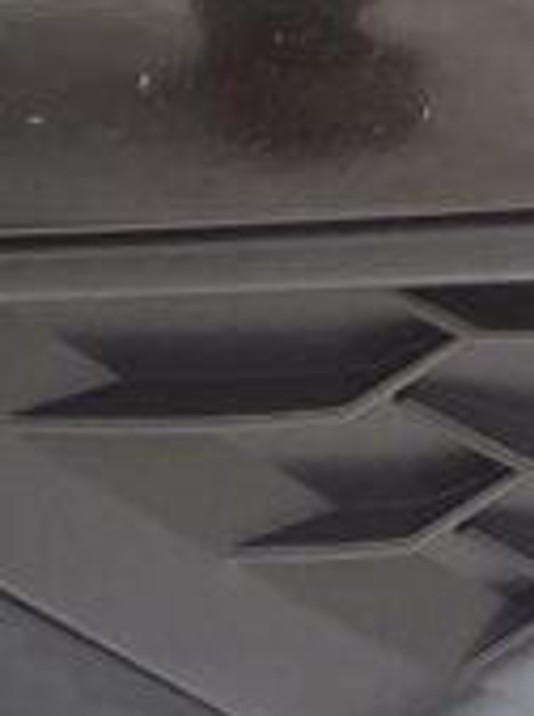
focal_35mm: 158
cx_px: 373
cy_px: -894
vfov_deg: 10.9
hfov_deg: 9.3
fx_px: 3262
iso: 50
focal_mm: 5.7
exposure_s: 1/476
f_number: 1.5
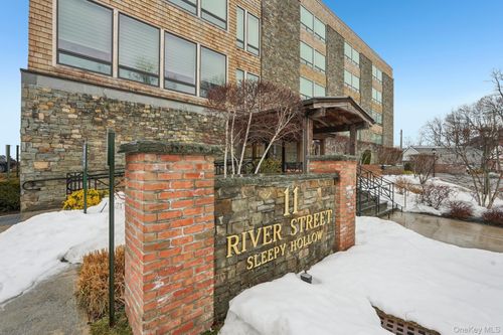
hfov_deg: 96.8
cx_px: 252
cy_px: 168
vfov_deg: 73.7
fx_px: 223
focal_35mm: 16
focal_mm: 16
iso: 320
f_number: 8
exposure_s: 1/30
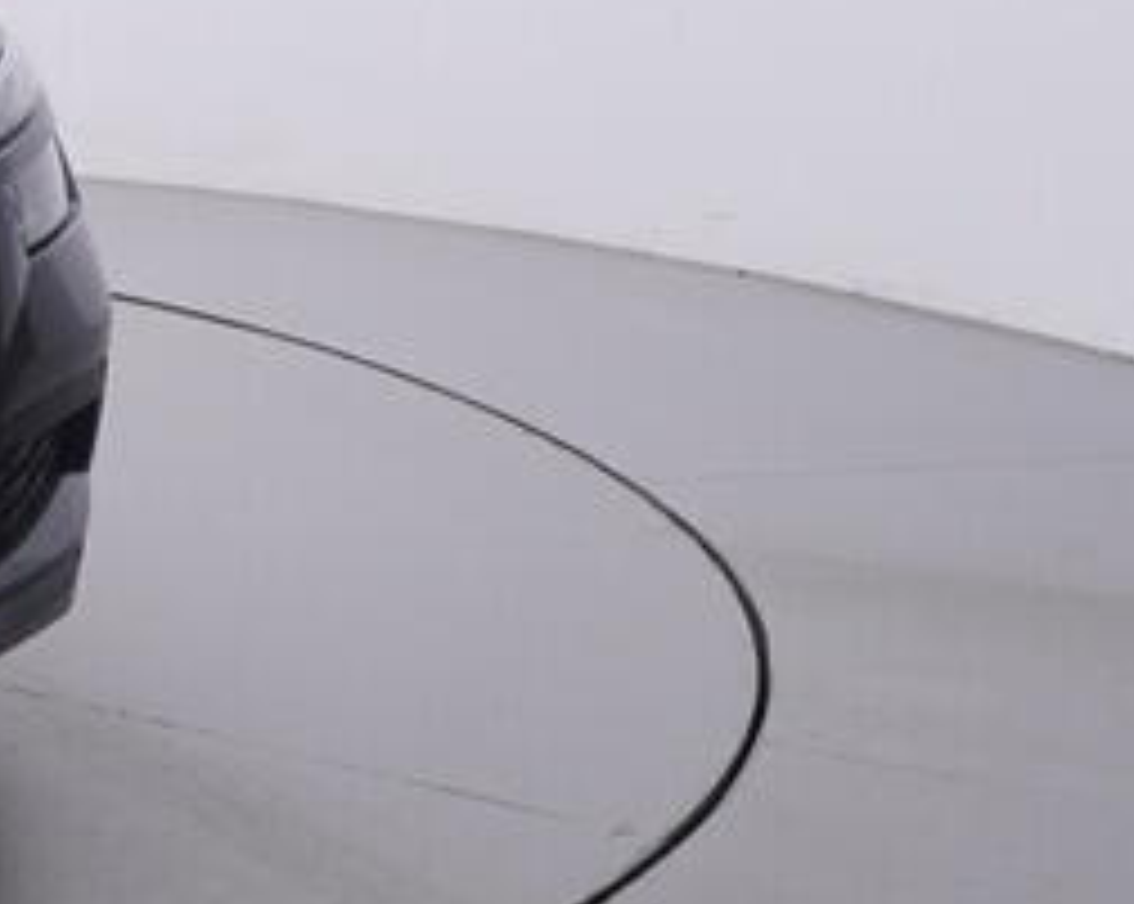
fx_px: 2880
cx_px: -990
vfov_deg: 17.6
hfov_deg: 17.4
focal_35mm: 86
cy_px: 72
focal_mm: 15
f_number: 5
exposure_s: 1/80
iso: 200
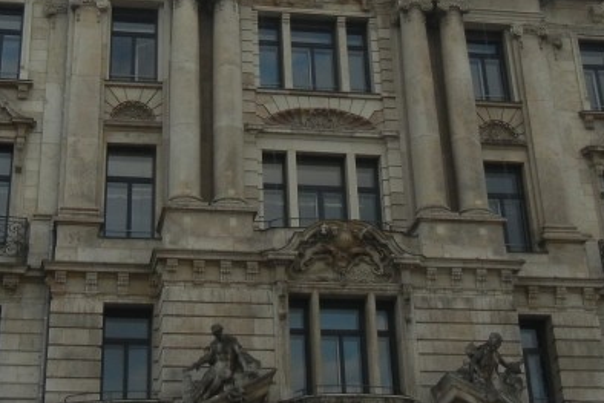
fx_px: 1359
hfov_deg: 25.0
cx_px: 267
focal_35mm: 81
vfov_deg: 16.6
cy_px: 35
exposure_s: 1/256
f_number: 7
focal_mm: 5.4
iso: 160
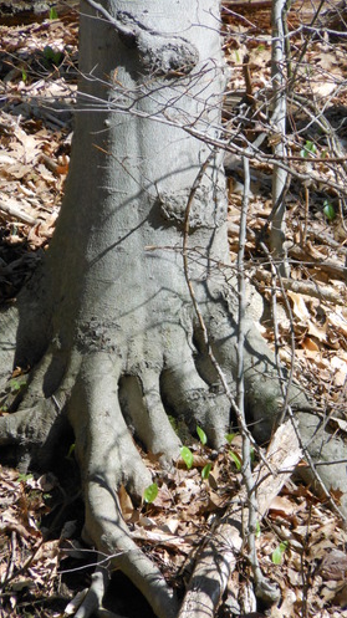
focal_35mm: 215
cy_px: 310
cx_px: 186
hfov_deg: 5.6
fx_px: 3522
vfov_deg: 10.0
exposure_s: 1/640
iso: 400
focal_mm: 35
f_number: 5.6
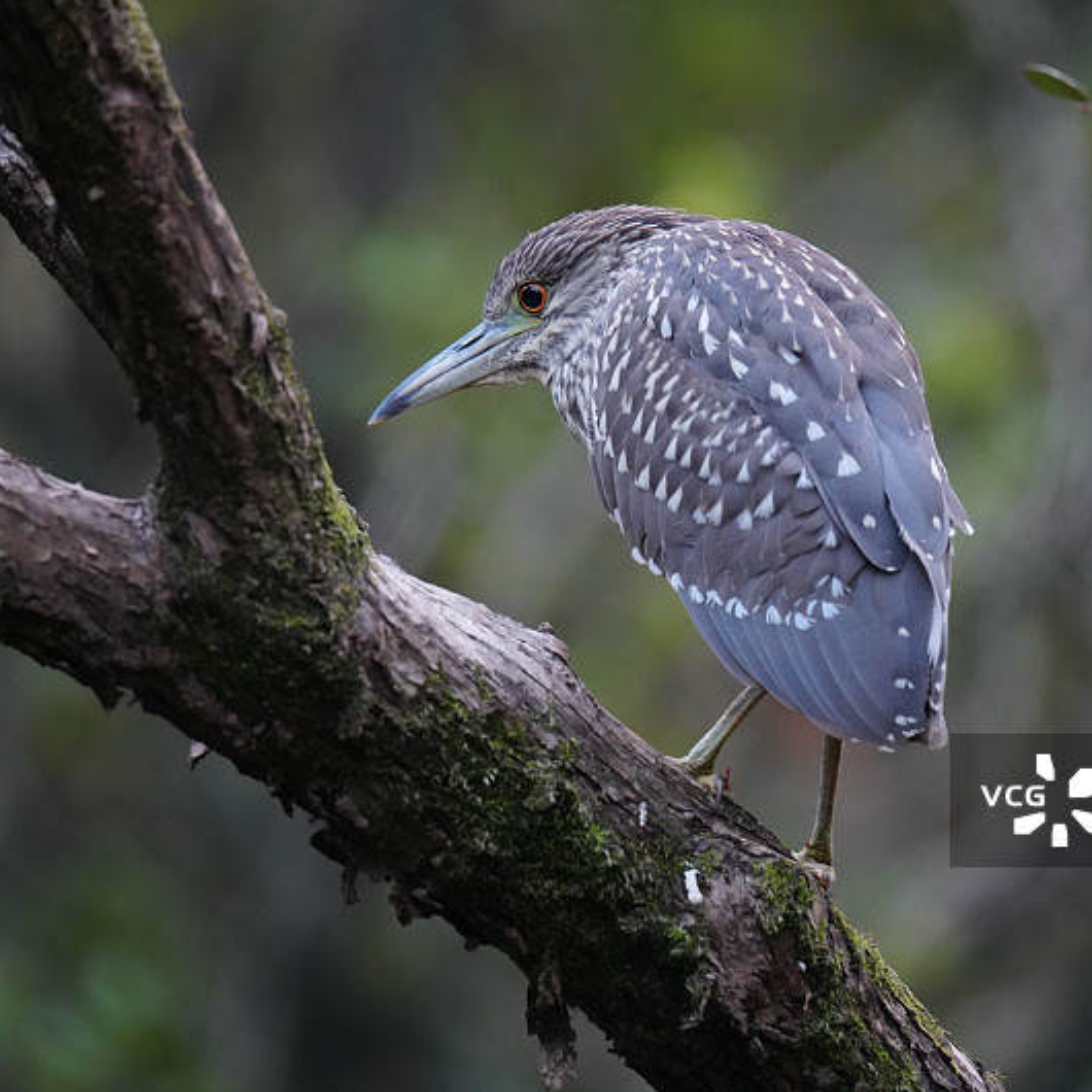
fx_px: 27446
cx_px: 585
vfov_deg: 2.3
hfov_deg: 2.3
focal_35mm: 769
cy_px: 545
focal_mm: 600
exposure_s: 1/250
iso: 5000
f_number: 6.3
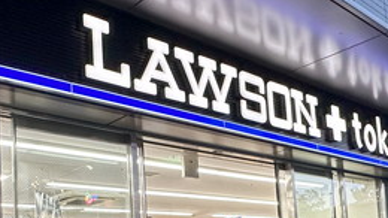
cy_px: 231
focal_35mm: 47
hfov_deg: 43.7
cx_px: 179
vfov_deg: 24.0
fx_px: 483
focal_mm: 2.22
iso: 200
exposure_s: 1/100
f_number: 2.2
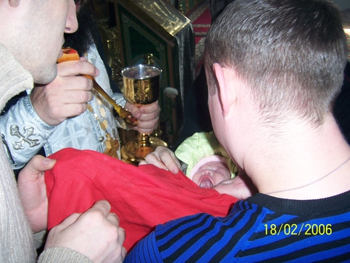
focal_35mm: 36
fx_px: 364
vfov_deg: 39.7
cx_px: 175
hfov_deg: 51.3
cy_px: 132
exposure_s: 1/60
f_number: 2.8
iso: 100
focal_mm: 6
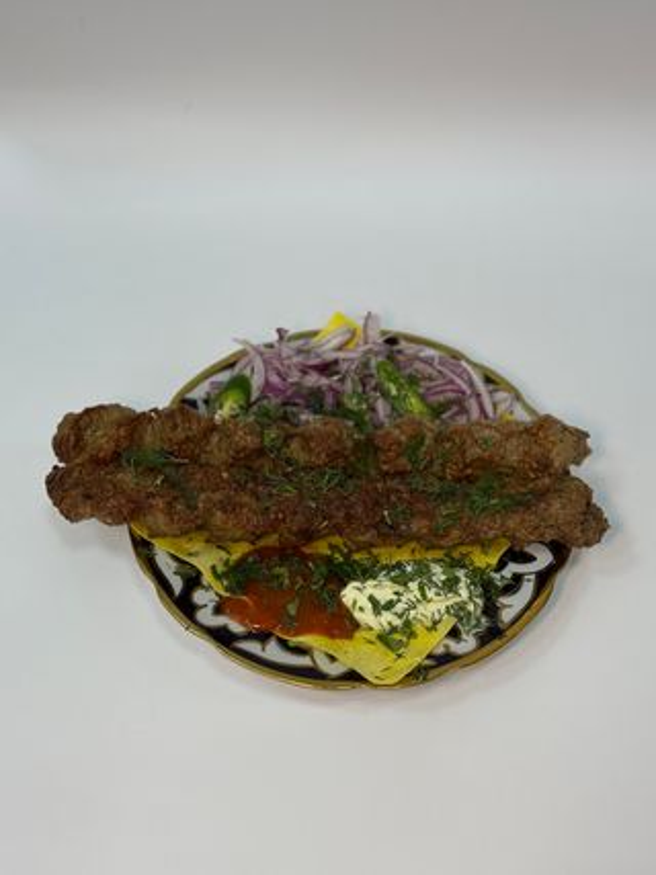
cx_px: 328
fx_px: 1213
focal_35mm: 48
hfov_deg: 30.3
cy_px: 438
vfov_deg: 39.7
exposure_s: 1/116
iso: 125
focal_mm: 6.76
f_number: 1.78
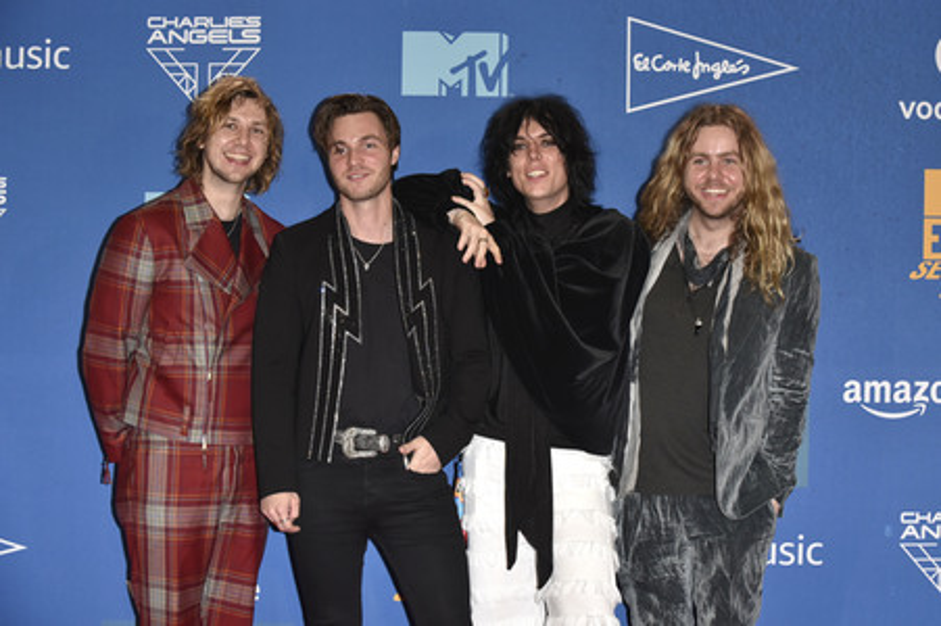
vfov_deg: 6.9
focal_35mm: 200
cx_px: 470
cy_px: 313
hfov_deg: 10.3
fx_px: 5224
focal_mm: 200
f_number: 6.3
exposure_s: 1/250
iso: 1600
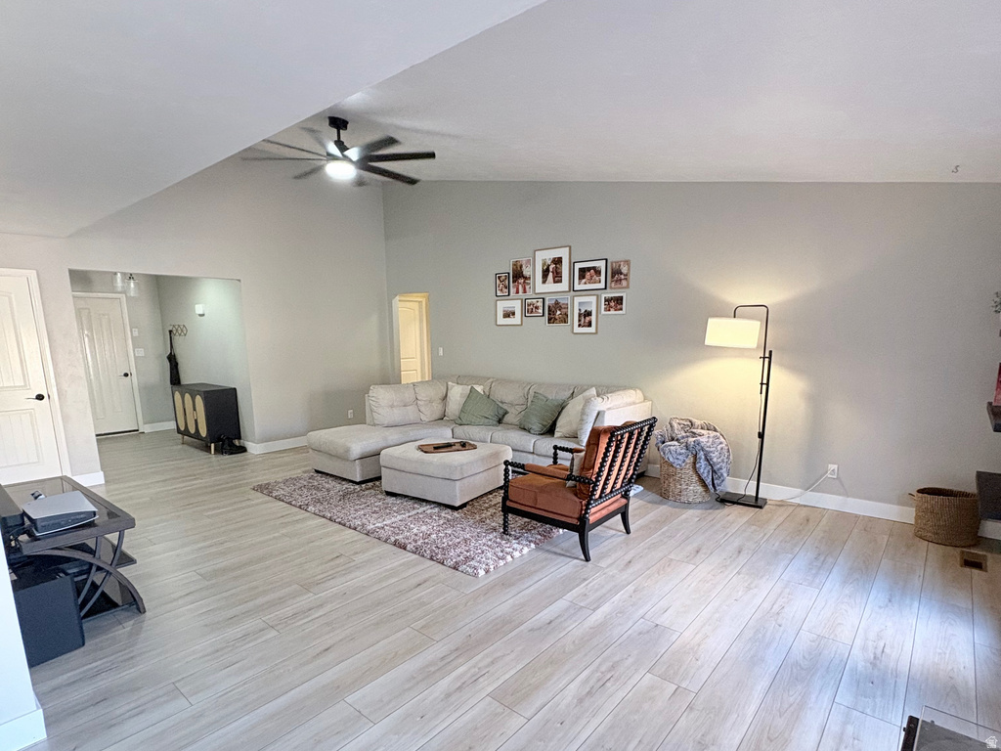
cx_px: 500
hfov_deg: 102.1
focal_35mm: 14
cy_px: 376
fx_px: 405
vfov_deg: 85.7
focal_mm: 2.22
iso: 400
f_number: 2.2
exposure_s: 1/60
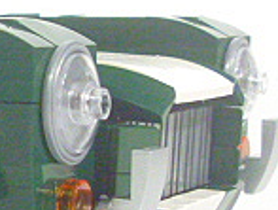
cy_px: 146
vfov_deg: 9.8
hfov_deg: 11.8
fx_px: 1224
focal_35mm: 152
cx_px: -250
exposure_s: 1/50
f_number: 3.5
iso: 800
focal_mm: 6.3
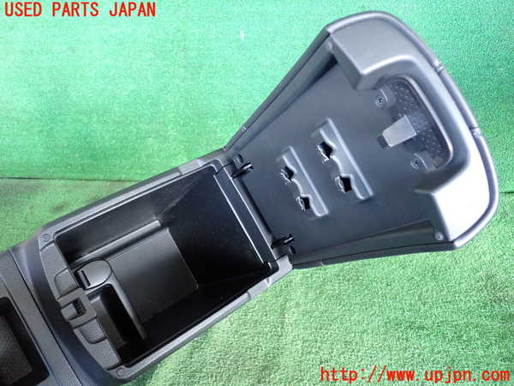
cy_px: 193
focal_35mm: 30
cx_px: 257
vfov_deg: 46.8
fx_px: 445
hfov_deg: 60.0
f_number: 2.3
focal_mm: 5.4
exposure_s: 1/125
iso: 640
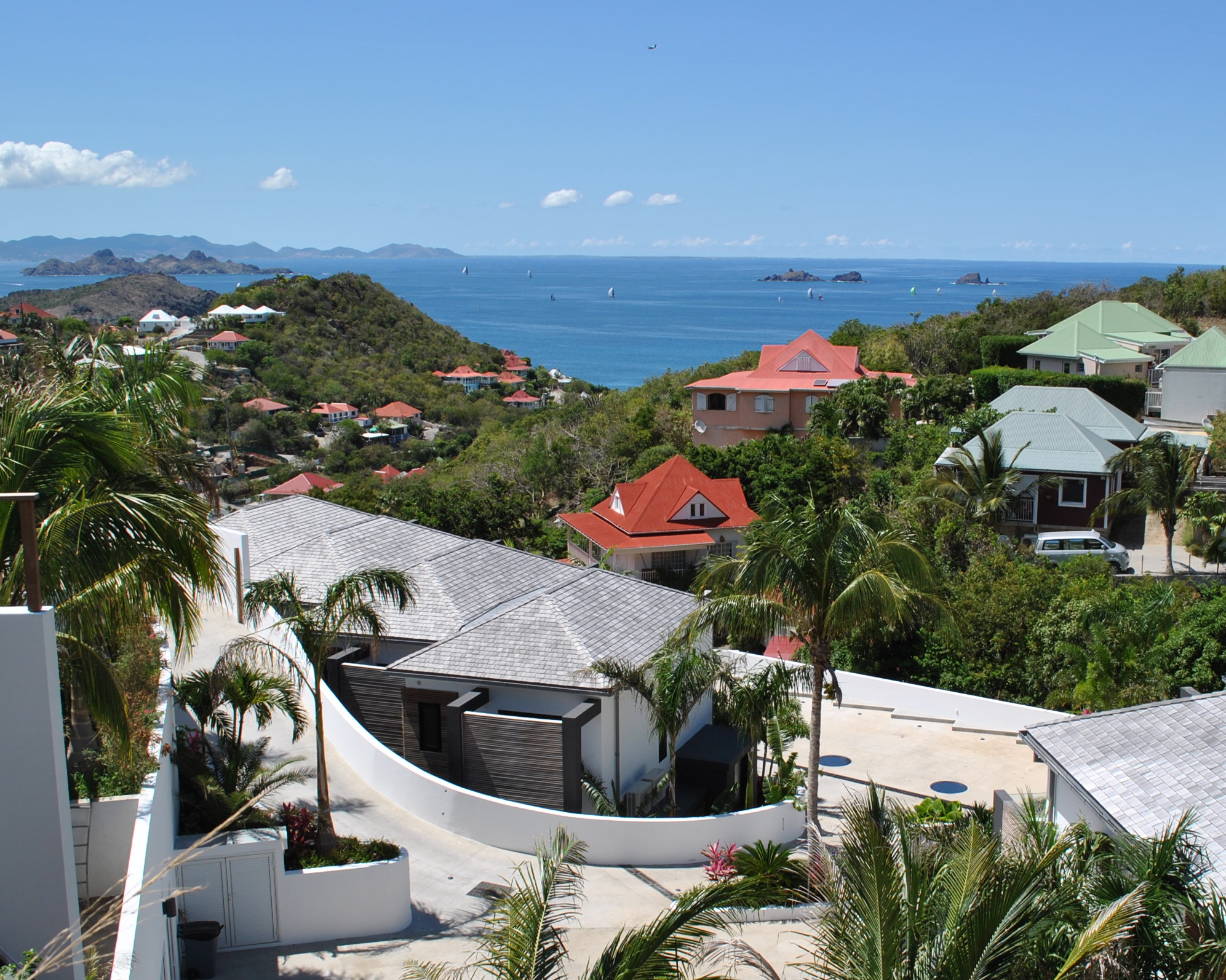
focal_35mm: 41
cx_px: 741
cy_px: 529
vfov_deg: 36.5
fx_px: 1488
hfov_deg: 44.5
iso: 100
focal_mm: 20
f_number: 9
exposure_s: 1/320
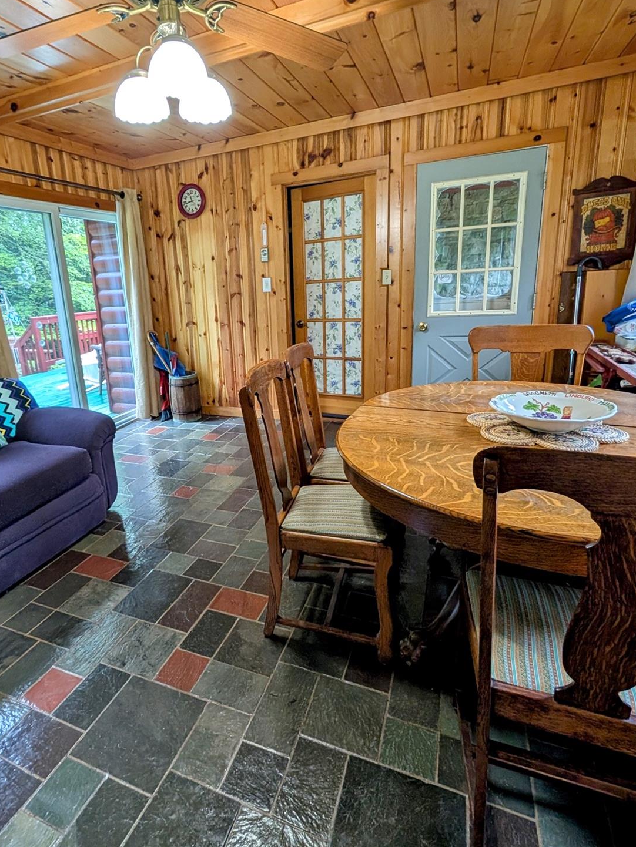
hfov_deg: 74.0
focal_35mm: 17
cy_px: 397
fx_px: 416
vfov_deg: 90.9
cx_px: 255
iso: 138
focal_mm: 2.02
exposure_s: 1/40
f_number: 1.7
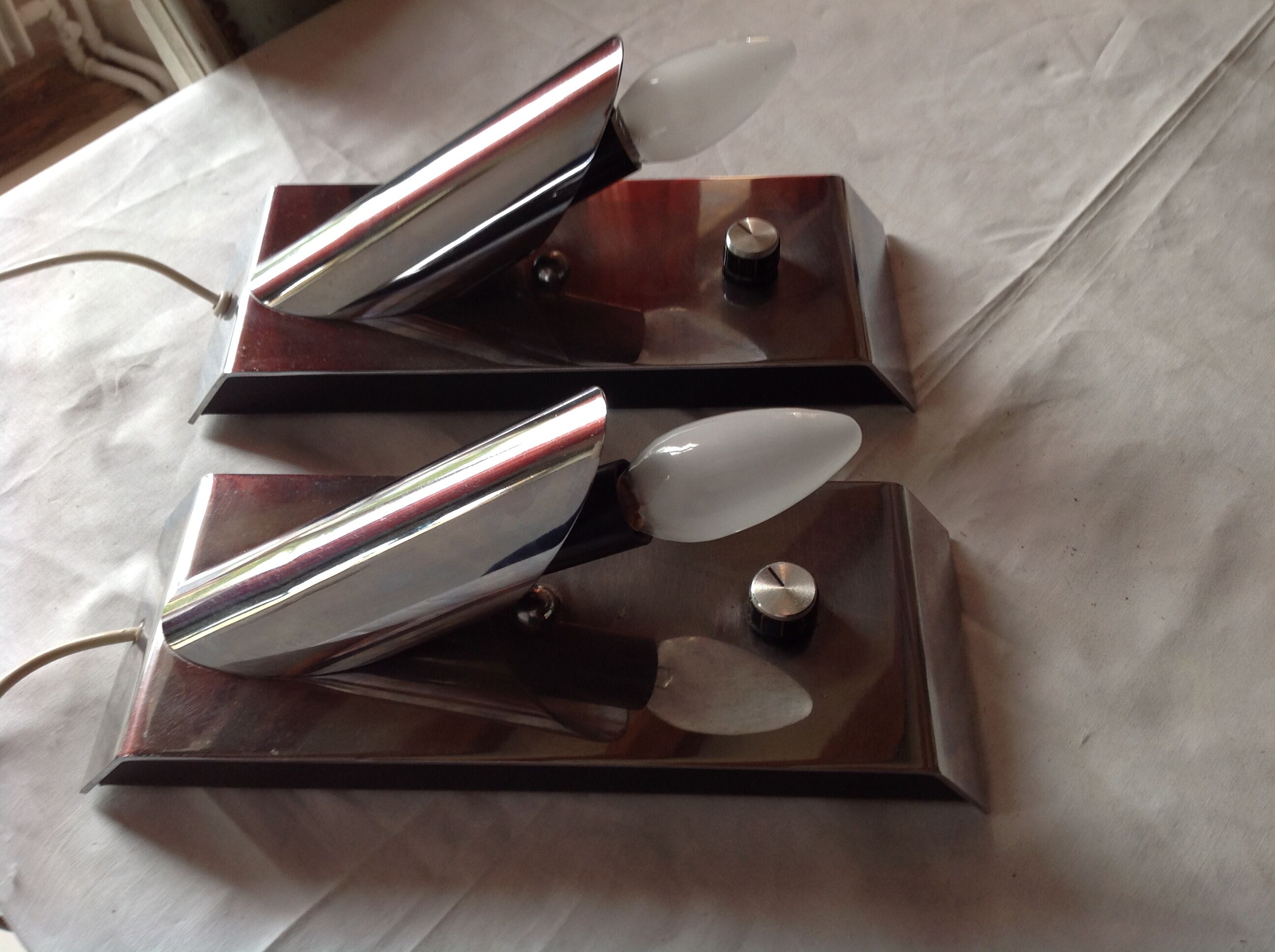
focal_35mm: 35
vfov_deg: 40.6
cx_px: 638
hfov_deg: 52.7
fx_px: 1287
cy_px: 476
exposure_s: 1/30
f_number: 2.4
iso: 50
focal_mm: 4.28
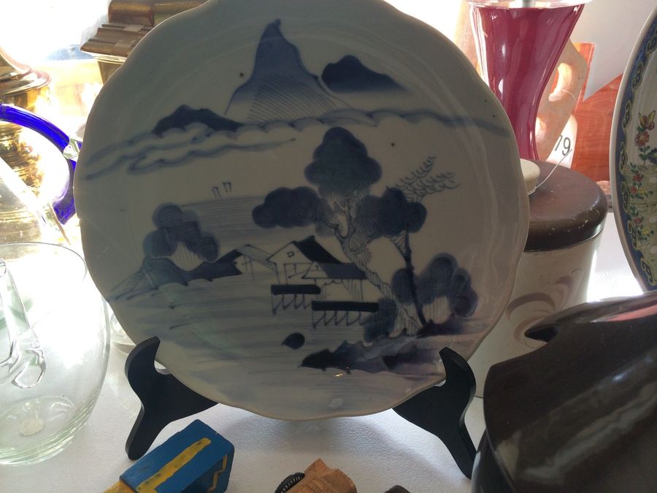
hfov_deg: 60.0
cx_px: 328
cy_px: 246
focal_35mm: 30
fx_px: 569
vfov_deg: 46.8
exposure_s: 1/120
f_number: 2.2
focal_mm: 4.12
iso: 64
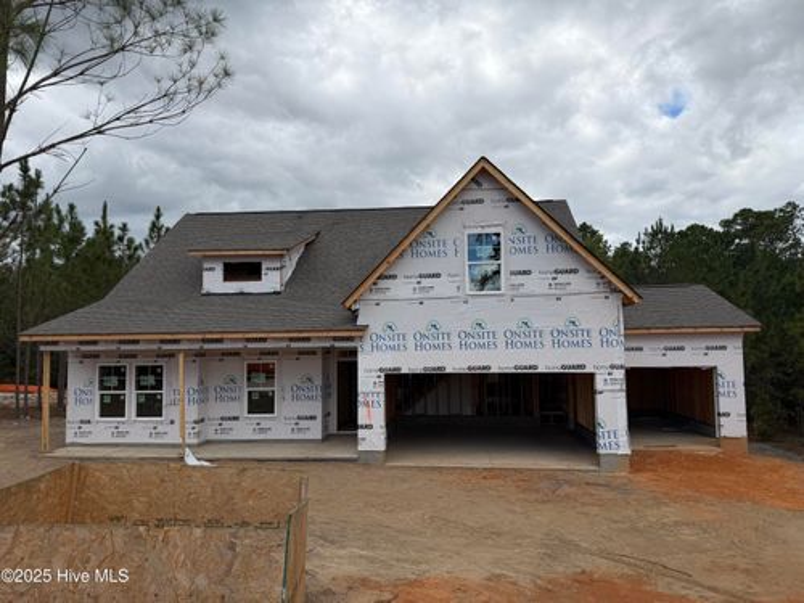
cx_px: 402
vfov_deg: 56.8
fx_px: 557
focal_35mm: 24
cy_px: 302
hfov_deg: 71.6
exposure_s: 1/4975
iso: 80
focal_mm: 6.76
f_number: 1.78
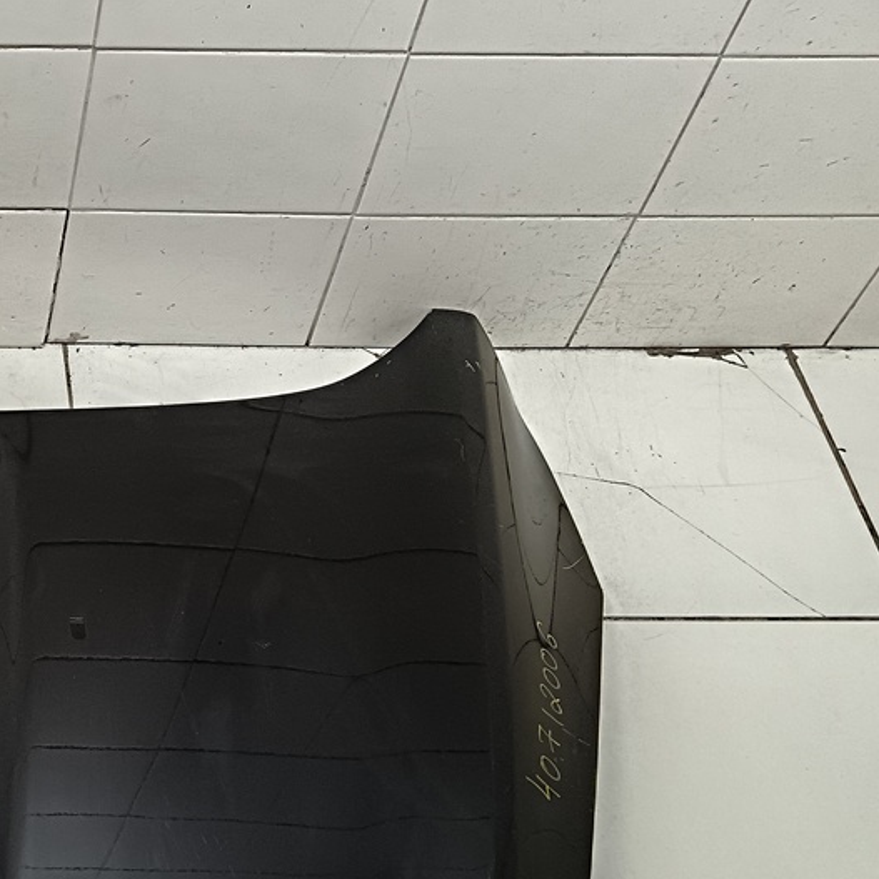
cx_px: -162
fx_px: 1666
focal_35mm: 58
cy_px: 599
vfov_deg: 29.3
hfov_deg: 26.4
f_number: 1.9
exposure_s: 1/100
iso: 539
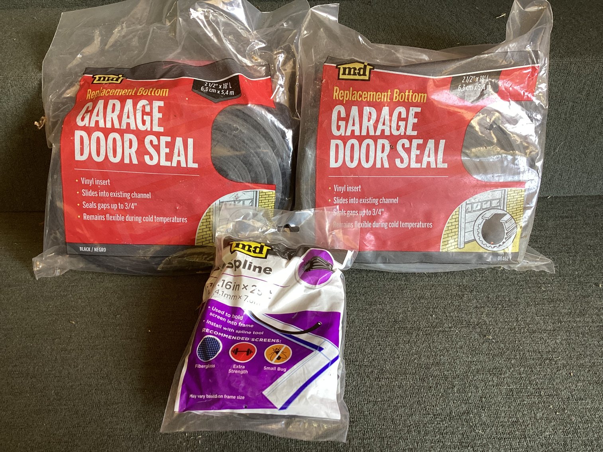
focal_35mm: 31
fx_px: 540
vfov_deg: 45.4
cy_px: 226
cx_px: 302
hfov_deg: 58.3
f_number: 2.4
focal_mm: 3.3
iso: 80
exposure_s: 1/50
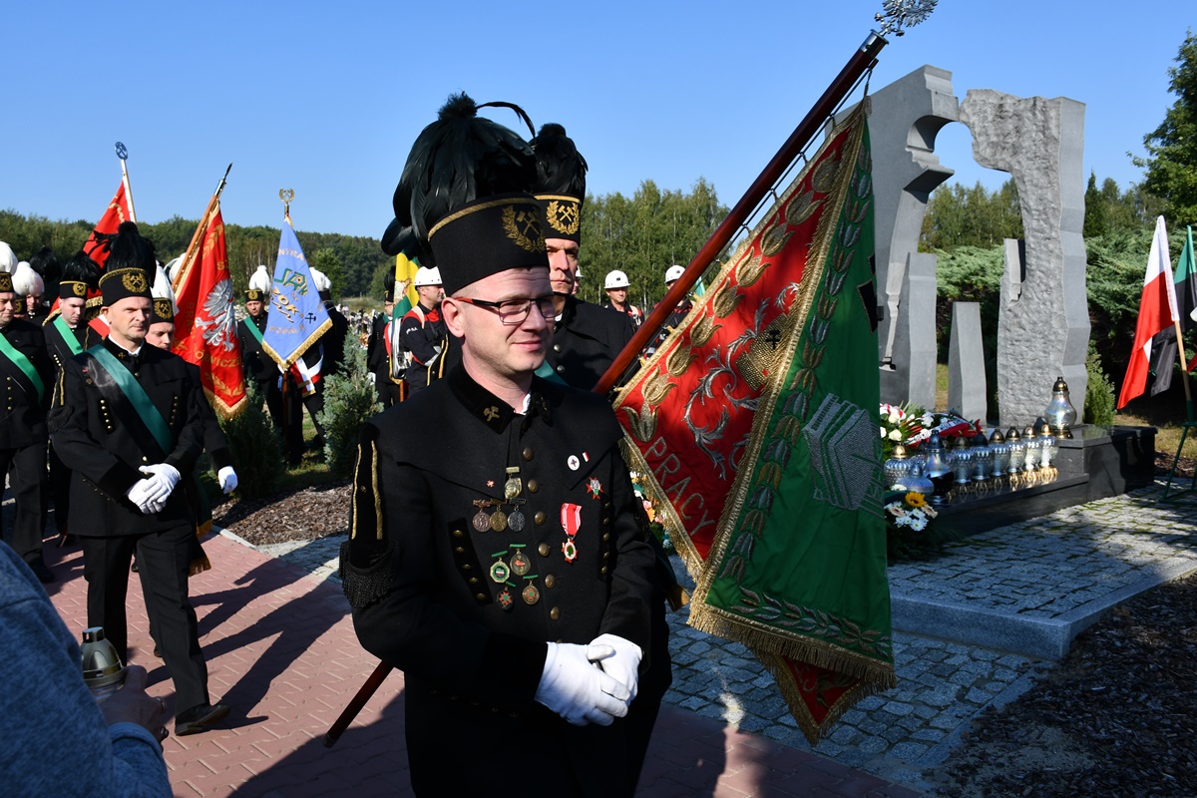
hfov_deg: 57.2
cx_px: 598
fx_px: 1097
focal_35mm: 33
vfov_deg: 40.0
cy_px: 399
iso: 100
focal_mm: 22
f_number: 8
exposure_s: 1/250
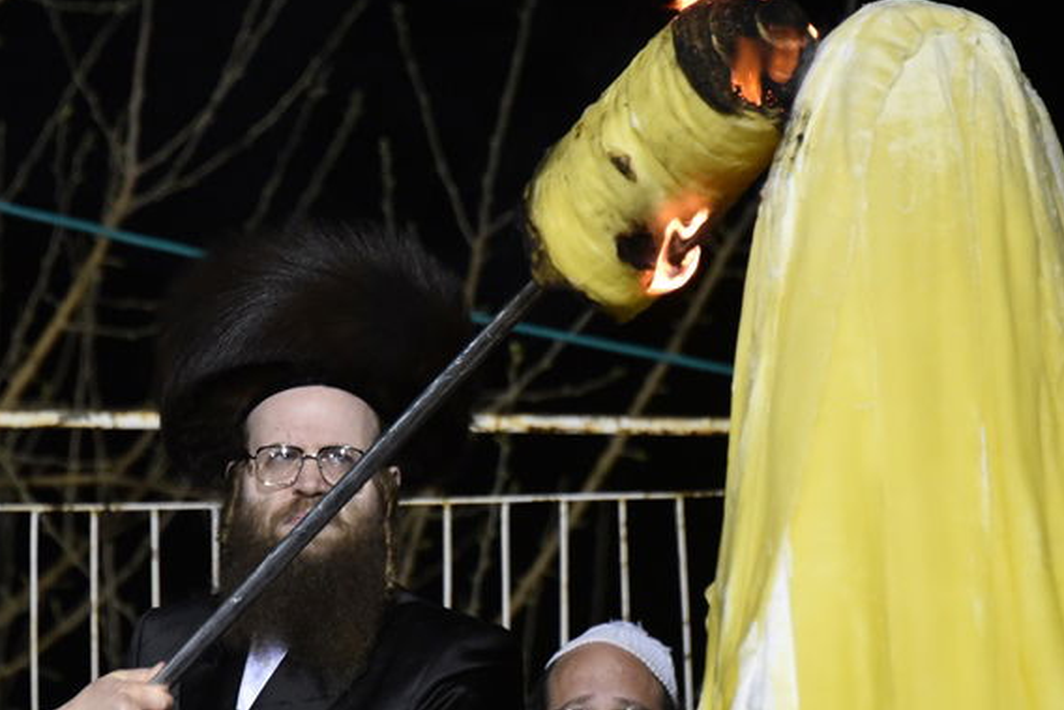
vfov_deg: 3.3
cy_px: 512
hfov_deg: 5.0
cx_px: 352
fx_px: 12268
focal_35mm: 415
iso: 4000
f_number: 5.6
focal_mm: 230
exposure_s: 1/100
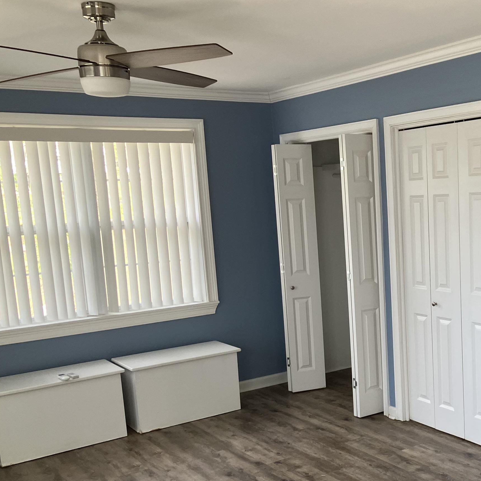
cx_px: 407
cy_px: 306
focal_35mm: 44
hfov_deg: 36.6
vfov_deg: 38.1
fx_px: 692
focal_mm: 3.99
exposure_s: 1/120
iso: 64
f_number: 1.8
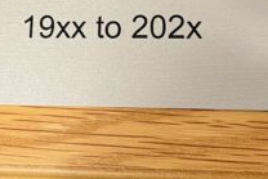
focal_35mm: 78
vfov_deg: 17.1
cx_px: 104
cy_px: -5
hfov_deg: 25.9
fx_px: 581
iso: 200
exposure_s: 1/50
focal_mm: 5.1
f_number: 1.6
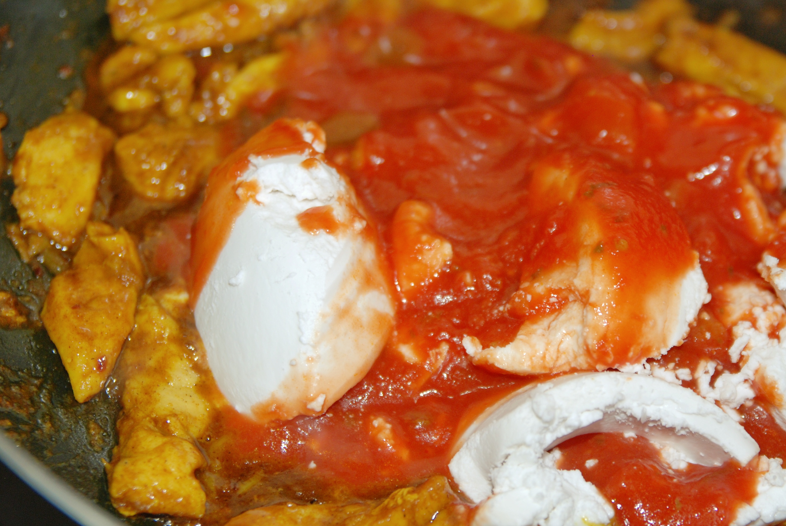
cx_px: 506
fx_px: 2164
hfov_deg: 20.5
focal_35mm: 99
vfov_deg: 13.9
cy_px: 243
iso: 250
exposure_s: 1/60
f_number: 3.5
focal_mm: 50
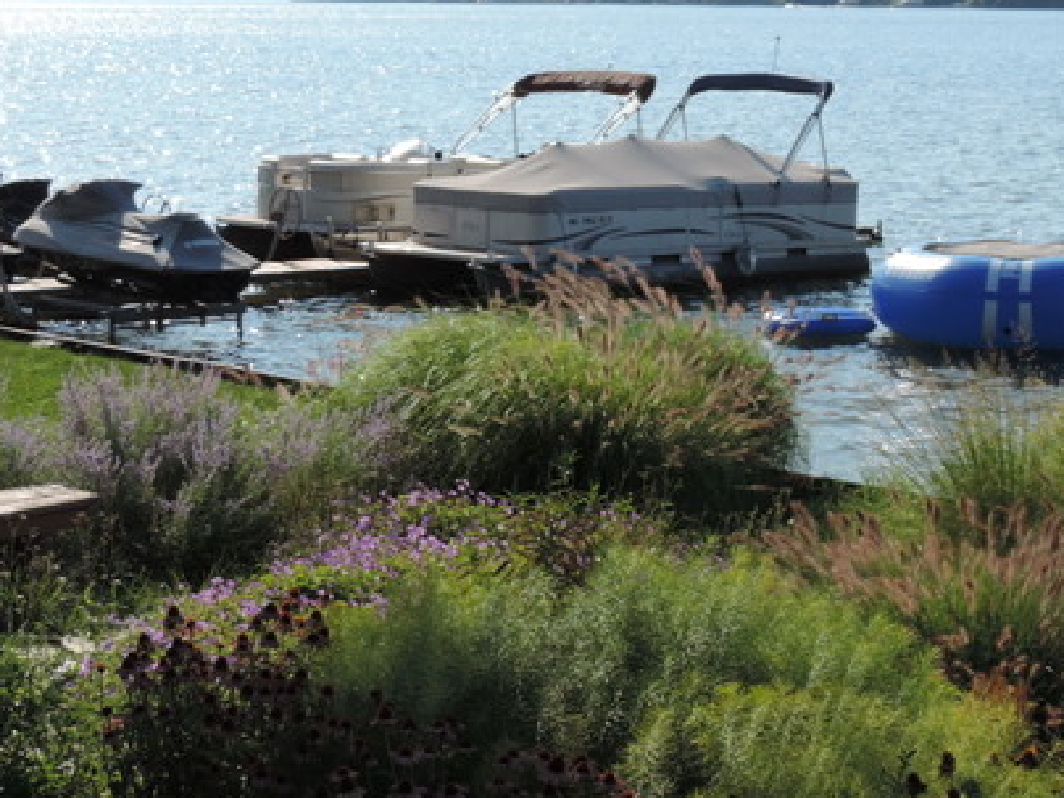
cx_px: 658
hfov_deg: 21.0
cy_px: 205
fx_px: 2859
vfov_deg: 15.8
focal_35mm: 93
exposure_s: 1/800
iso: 80
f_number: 3.5
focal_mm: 8.3
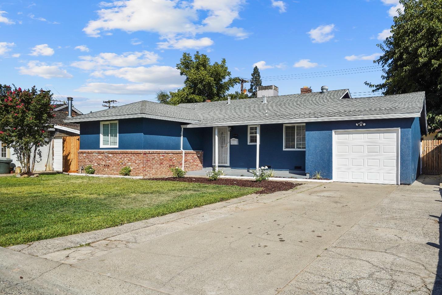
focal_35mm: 27
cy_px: 143
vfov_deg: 47.9
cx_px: 228
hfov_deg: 67.4
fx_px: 332
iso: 400
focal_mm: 26
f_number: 8
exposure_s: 1/1250
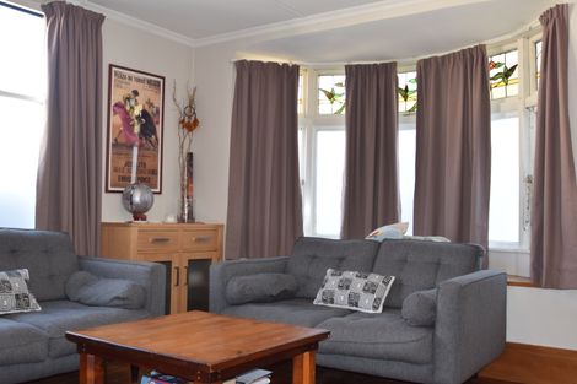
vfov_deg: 36.8
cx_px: 288
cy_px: 192
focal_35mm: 36
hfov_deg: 53.1
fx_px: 577
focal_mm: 24
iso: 800
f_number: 5
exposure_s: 1/100
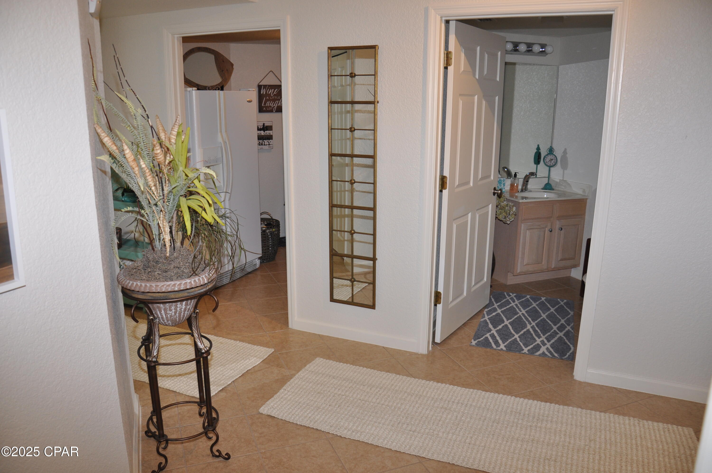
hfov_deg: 67.4
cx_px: 356
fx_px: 533
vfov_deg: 47.8
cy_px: 236
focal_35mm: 27
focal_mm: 18
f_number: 5
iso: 400
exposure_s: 1/60
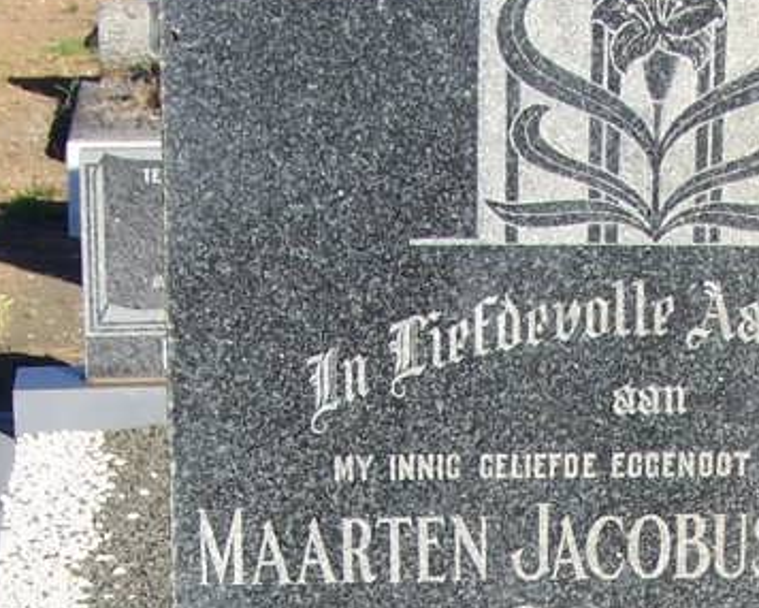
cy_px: 757
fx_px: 2809
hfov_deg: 15.3
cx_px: 642
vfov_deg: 12.0
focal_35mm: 125
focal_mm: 6.3
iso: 80
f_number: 4
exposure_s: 1/750
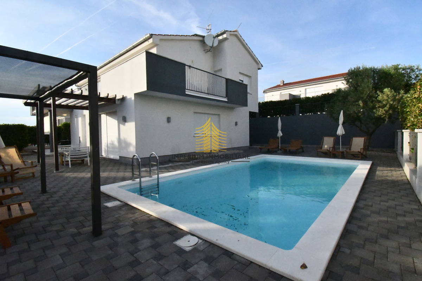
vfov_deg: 73.7
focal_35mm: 16
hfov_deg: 96.7
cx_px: 211
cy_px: 140
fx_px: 188
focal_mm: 11
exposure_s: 1/2500
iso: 16000
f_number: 25
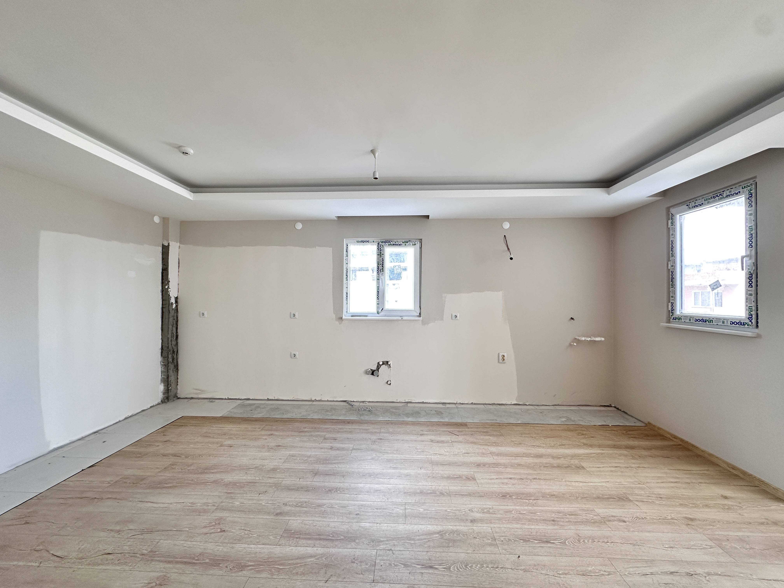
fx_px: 317
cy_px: 294
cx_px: 392
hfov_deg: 102.1
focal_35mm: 14
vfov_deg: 85.7
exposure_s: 1/99
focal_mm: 2.22
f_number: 2.2
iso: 160
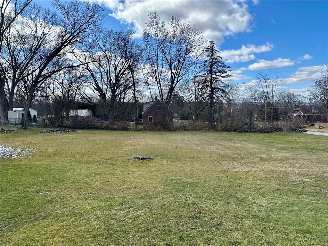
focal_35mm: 24
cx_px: 164
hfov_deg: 71.6
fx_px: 227
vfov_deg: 56.8
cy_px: 123
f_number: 1.78
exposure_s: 1/3155
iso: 80
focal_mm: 6.86
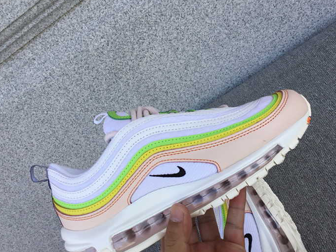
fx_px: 398
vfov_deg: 35.1
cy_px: 128
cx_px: 178
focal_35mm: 41
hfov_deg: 45.8
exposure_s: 1/341
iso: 25
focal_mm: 3.3
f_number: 2.4
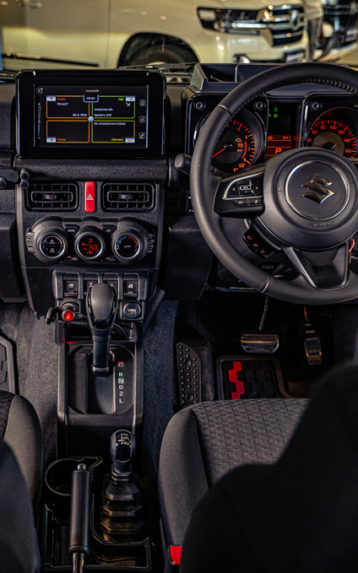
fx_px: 672
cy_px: 287
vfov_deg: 46.2
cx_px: 94
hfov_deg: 29.4
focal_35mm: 43
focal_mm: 28
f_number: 3.5
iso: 640
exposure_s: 1/200
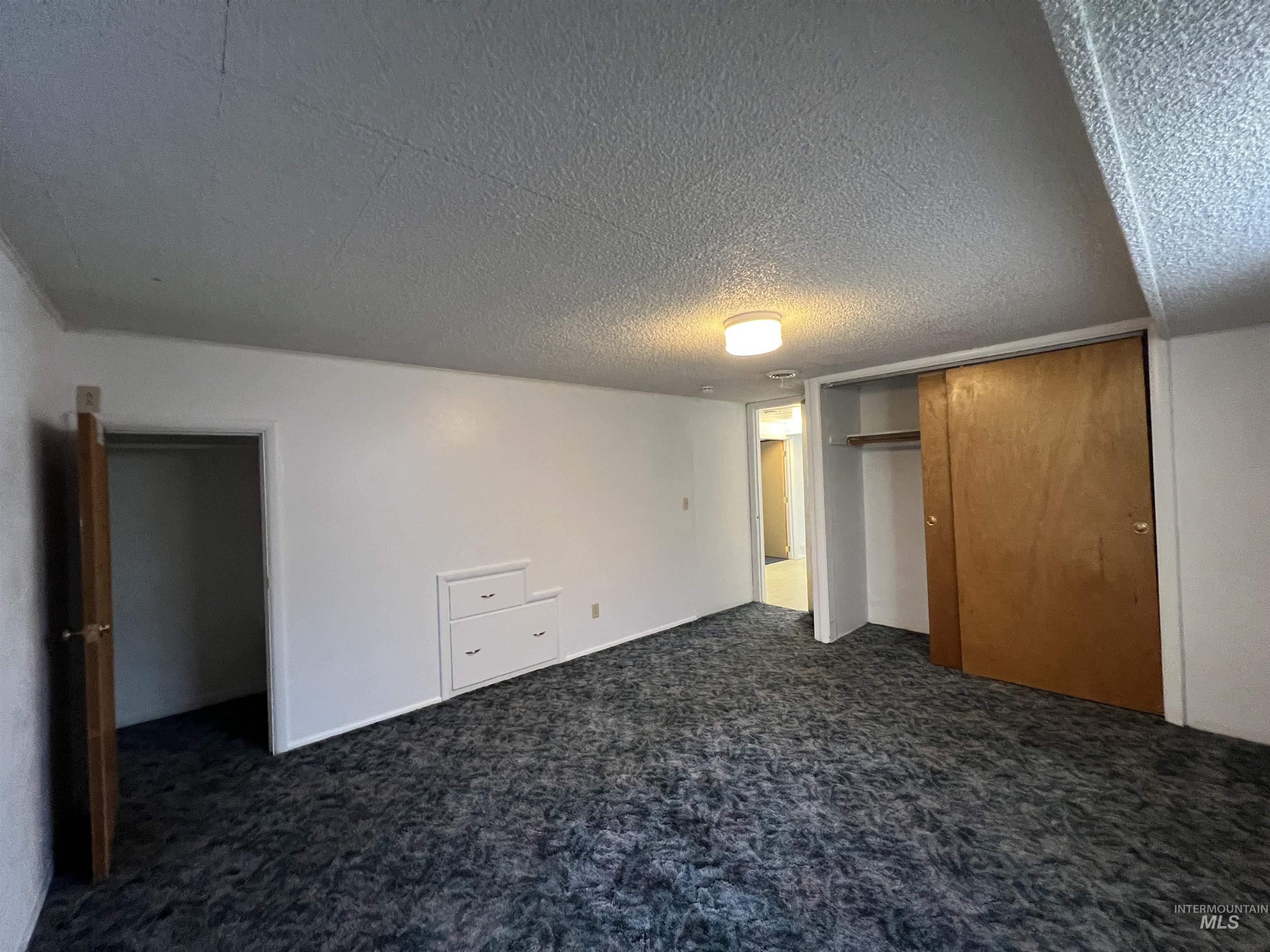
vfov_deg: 89.9
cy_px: 476
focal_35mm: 13
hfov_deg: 106.2
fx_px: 477
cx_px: 635
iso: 500
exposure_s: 1/60
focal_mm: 1.57
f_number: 1.8
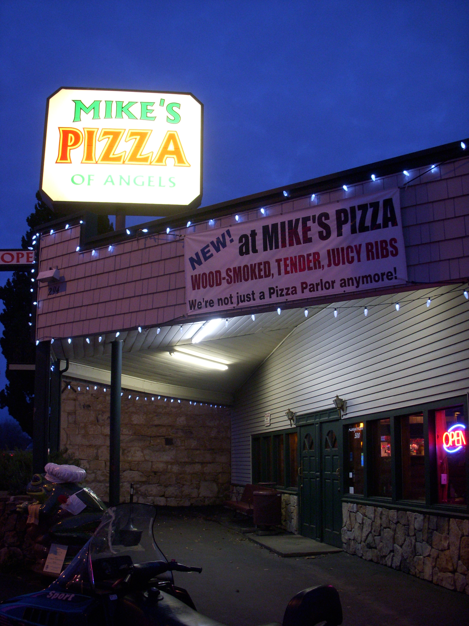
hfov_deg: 37.7
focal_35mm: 38
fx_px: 686
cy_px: 313
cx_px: 234
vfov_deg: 49.0
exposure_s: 1/10
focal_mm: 6.3
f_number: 3.3
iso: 200
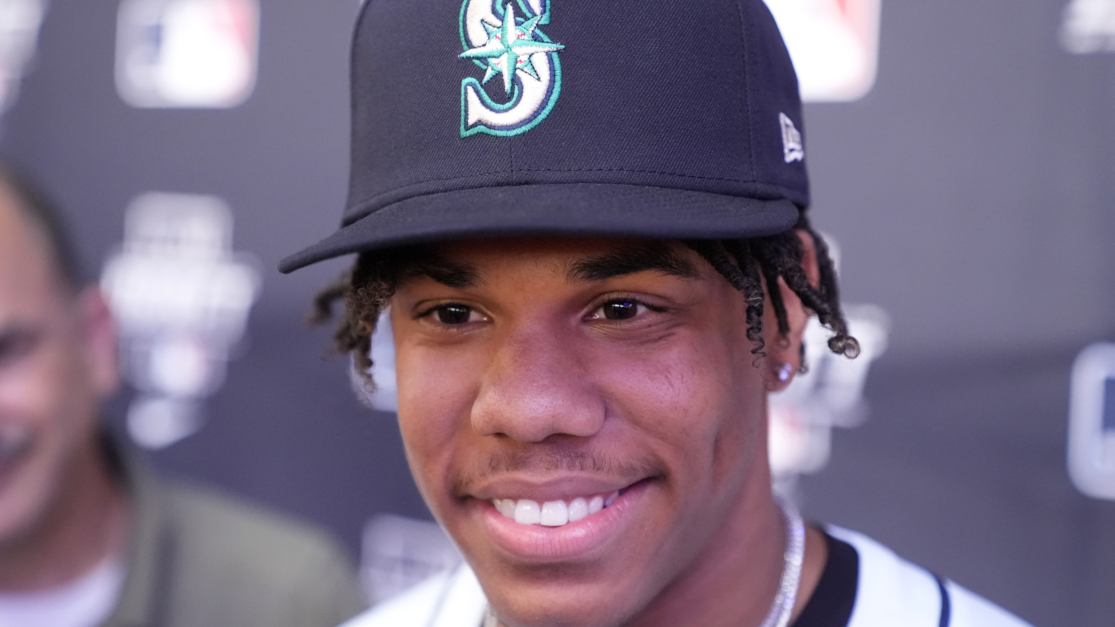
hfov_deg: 28.6
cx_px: 560
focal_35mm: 74
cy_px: 355
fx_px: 2188
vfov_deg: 16.3
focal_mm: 70
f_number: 2.8
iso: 6400
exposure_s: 1/250
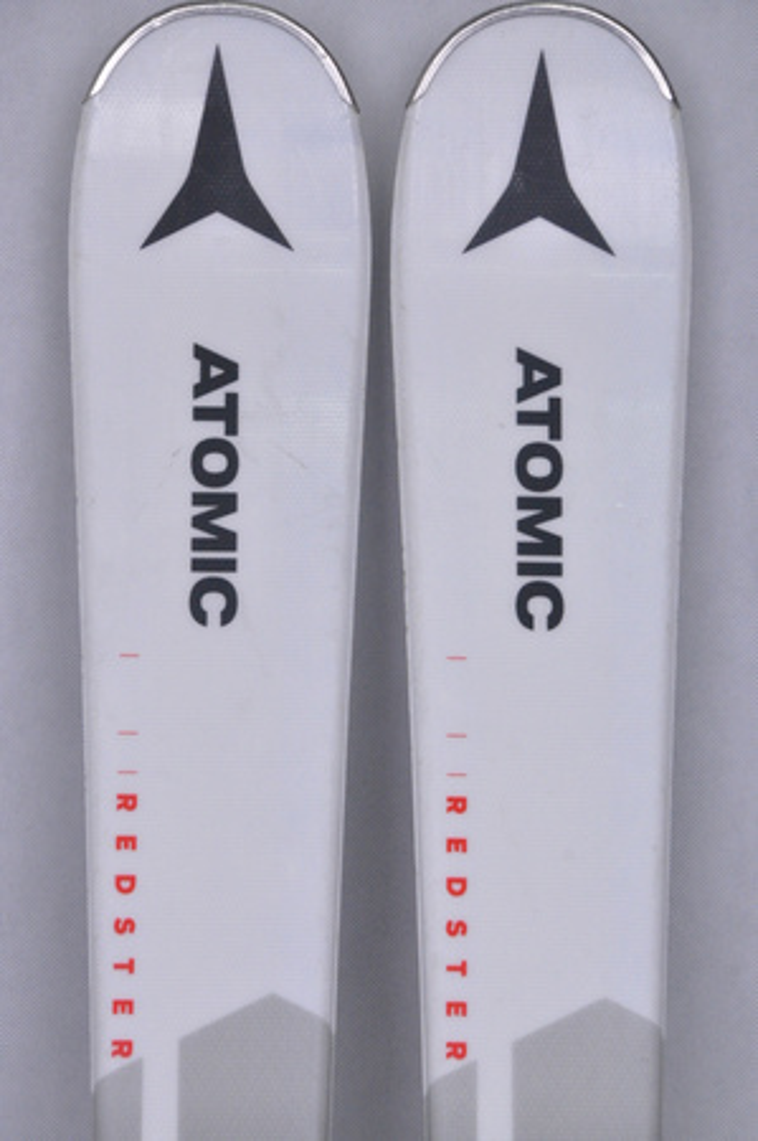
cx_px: 379
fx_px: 4986
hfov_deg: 8.7
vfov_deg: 13.1
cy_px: 570
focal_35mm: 158
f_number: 9.5
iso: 3200
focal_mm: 105
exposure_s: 1/125
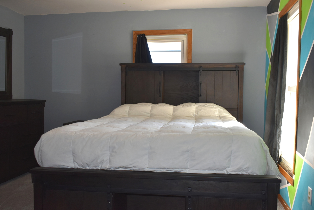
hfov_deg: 53.1
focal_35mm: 36
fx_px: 314
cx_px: 157
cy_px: 105
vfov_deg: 36.9
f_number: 5
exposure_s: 1/200
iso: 500
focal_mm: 24
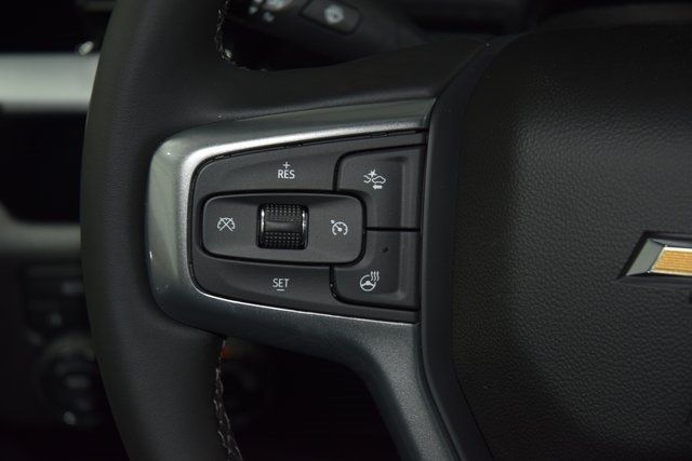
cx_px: 346
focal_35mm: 105
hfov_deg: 19.5
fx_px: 2019
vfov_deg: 13.0
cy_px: 230
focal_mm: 70
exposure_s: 1/30
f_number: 4.5
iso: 800
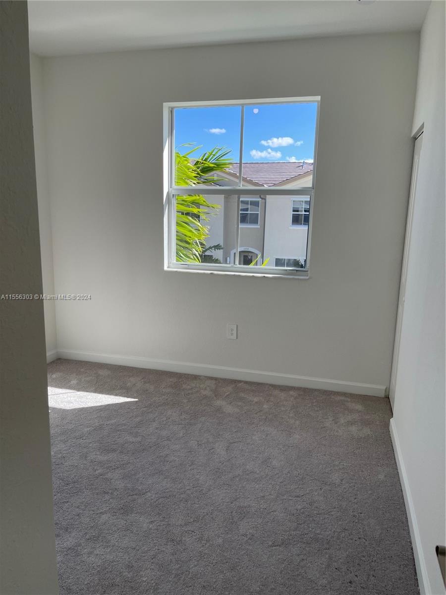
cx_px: 223
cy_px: 298
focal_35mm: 25
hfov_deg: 54.9
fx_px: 429
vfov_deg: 69.4
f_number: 1.6
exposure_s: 1/360
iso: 32
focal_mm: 5.1
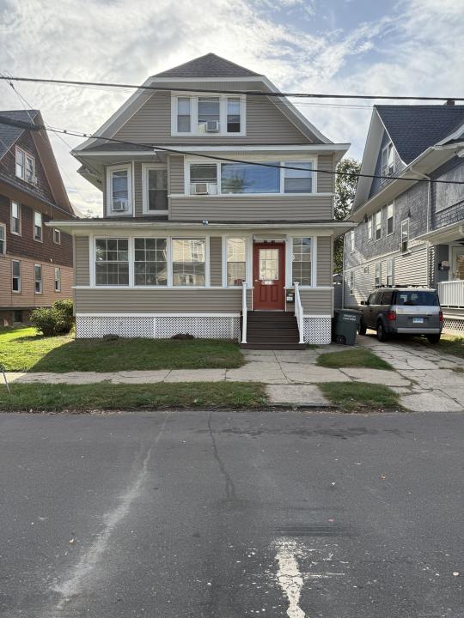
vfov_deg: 71.6
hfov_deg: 56.8
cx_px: 232
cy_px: 309
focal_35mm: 24
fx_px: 429
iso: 100
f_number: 1.78
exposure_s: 1/2169
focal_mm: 6.76
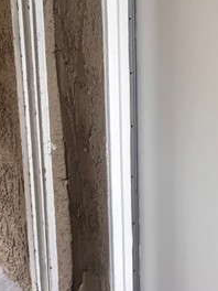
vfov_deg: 28.4
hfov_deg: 22.1
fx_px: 529
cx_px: 233
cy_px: -13
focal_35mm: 63
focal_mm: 5.7
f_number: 1.5
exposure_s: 1/121
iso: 125
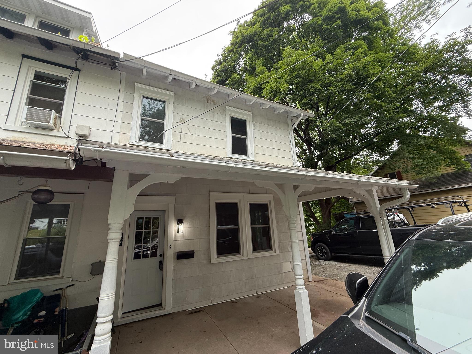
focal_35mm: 14
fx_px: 191
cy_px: 177
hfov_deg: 102.1
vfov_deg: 85.7
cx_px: 236
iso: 50
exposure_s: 1/139
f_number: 2.2
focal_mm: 2.22
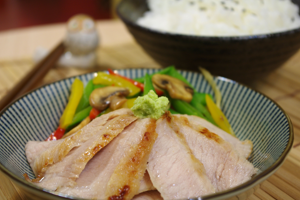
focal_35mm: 65
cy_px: 101
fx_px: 542
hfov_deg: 31.0
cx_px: 152
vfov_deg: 20.9
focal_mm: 42.5
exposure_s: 1/8
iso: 400
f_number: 5.6
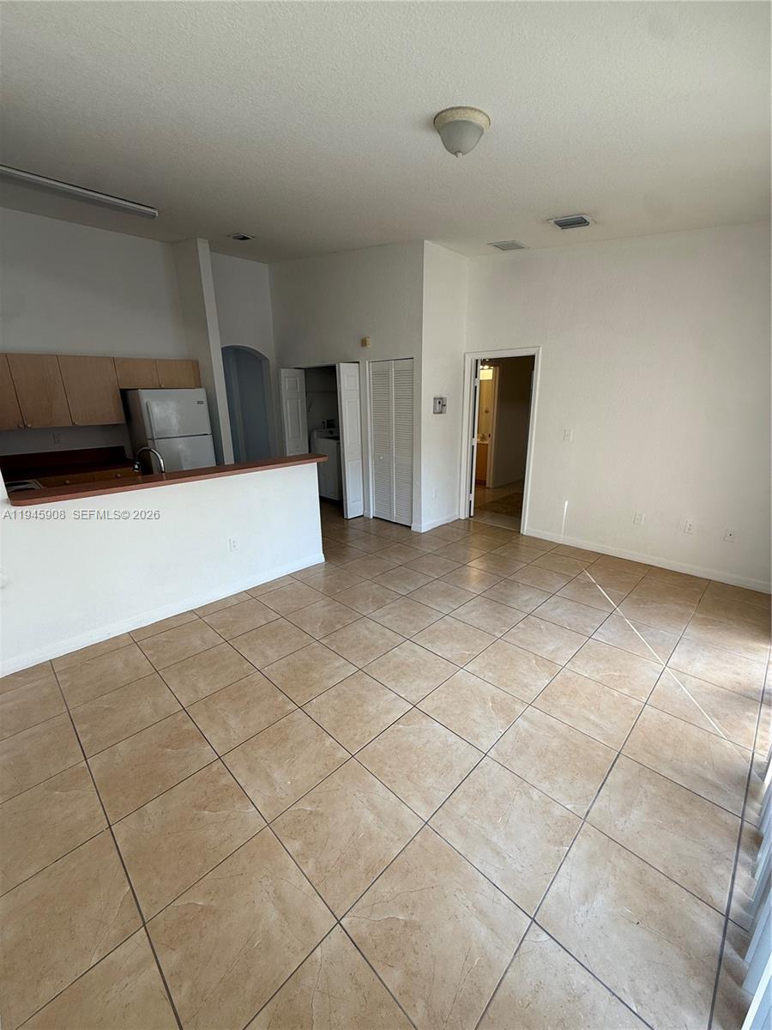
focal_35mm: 14
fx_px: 416
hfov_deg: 85.7
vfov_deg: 102.1
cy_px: 515
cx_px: 386
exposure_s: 1/99
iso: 50
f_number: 2.2
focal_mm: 2.22
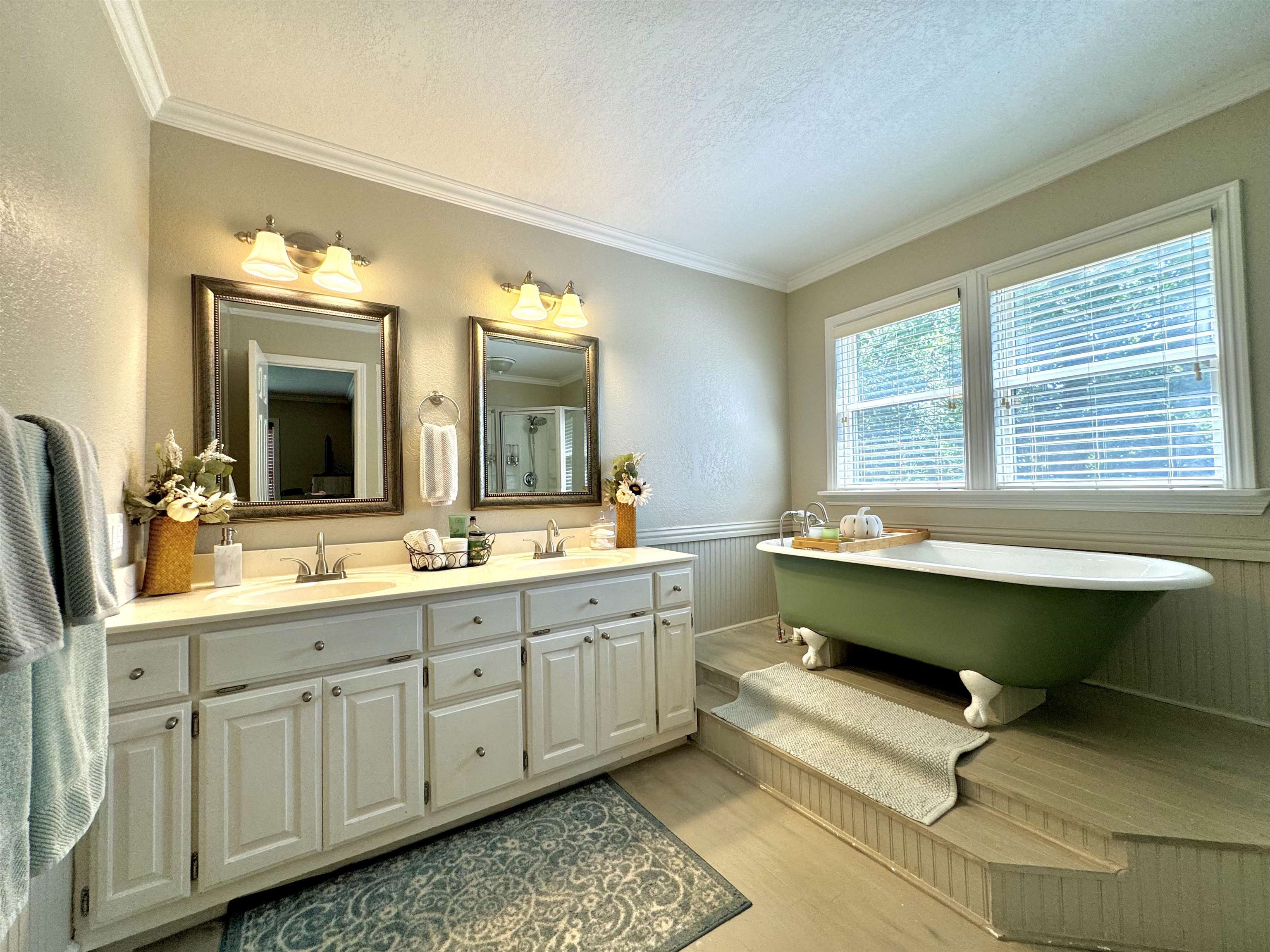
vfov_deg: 85.7
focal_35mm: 14
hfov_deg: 102.1
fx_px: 514
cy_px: 476
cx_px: 635
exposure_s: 1/120
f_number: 2.2
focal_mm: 2.22
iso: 125
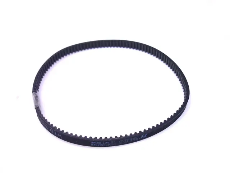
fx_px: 219
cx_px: 115
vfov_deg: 42.9
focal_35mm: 33
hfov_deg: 55.4
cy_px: 86
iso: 80
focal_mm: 5.5
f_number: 2.8
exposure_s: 1/125
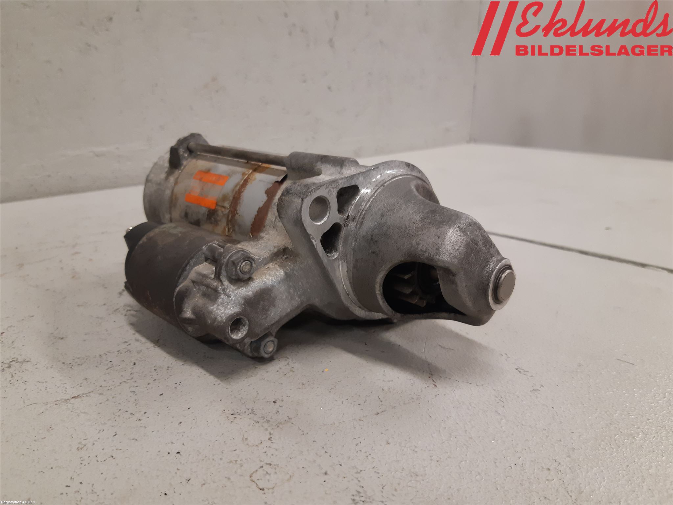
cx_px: 336
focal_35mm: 26
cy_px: 252
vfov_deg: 53.1
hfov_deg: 67.3
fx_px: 505
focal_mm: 3.93
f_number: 1.7
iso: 125
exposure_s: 1/50
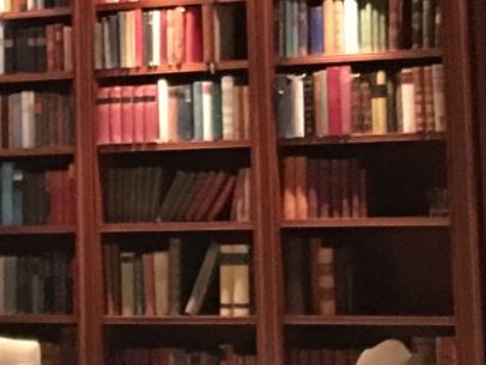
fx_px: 2416
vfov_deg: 8.5
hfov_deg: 11.4
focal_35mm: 172
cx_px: 52
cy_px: -148
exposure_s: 1/17
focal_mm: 4.15
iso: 500
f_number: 2.2
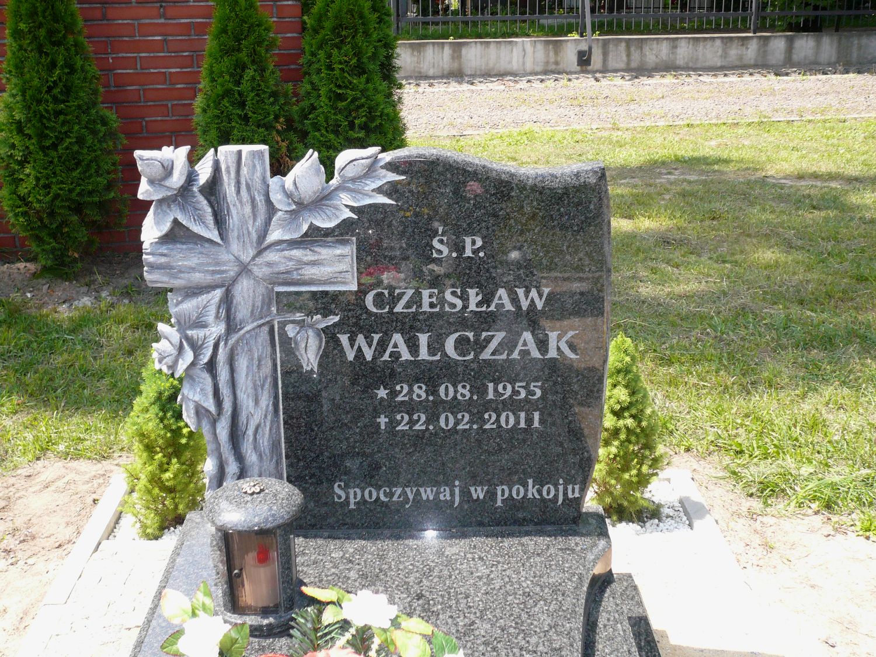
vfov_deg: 34.3
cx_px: 438
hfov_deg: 44.8
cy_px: 328
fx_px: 1063
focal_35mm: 42
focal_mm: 6.9
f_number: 3.3
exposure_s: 1/250
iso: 100
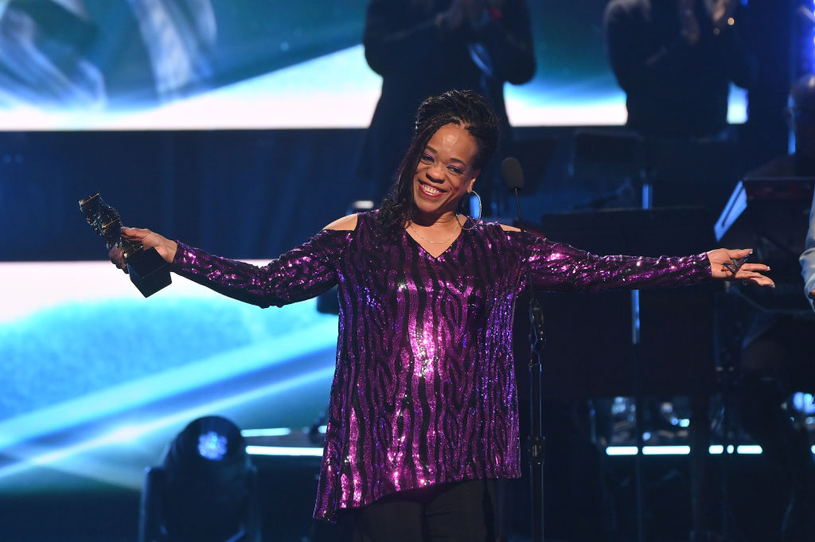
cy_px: 271
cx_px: 408
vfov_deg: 3.5
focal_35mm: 396
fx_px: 8958
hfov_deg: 5.2
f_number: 5.6
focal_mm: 330
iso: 3200
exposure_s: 1/200
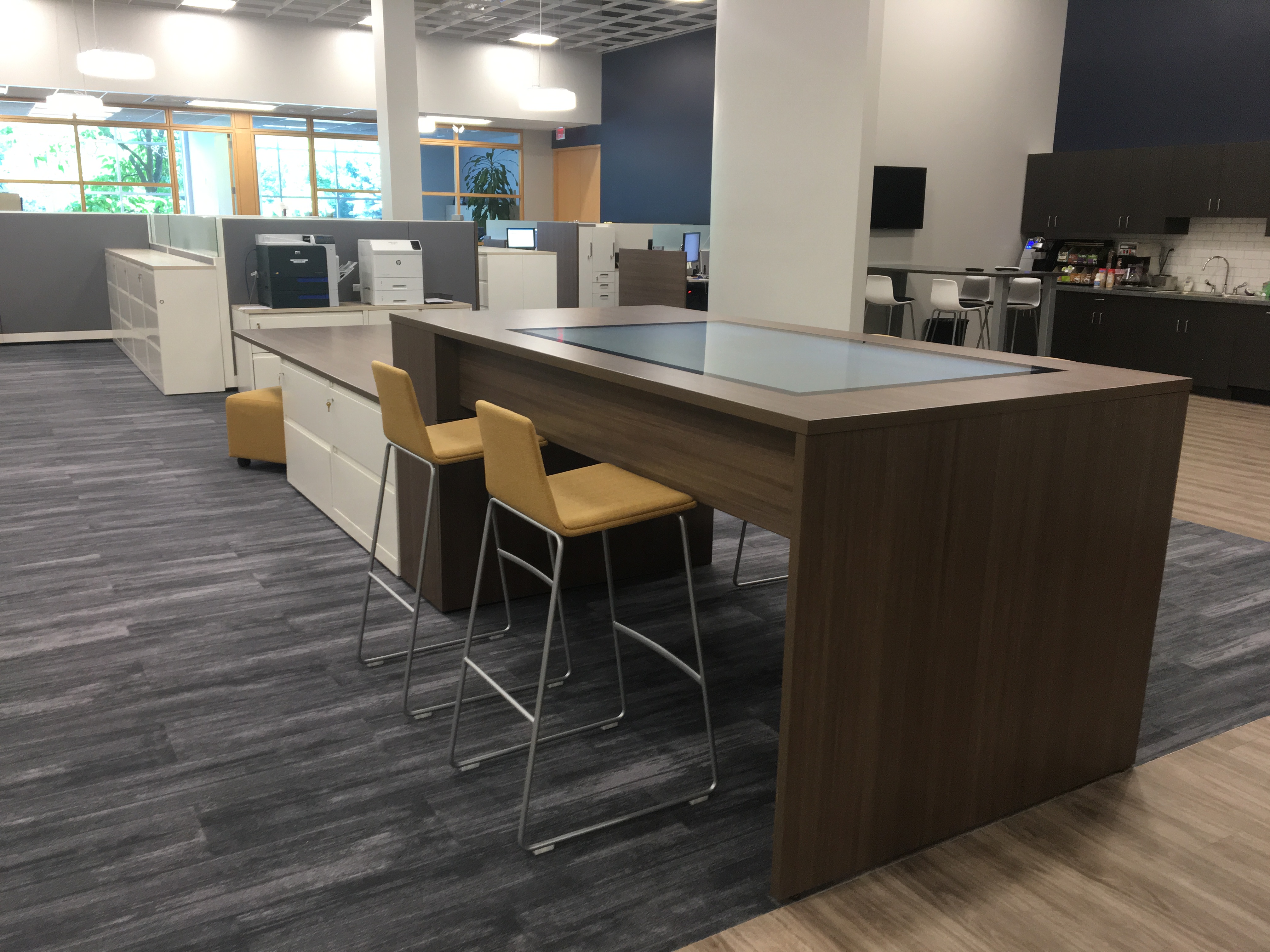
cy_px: 476
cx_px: 635
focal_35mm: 29
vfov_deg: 48.2
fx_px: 1064
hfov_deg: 61.7
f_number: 2.2
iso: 64
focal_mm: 4.15
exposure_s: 1/30
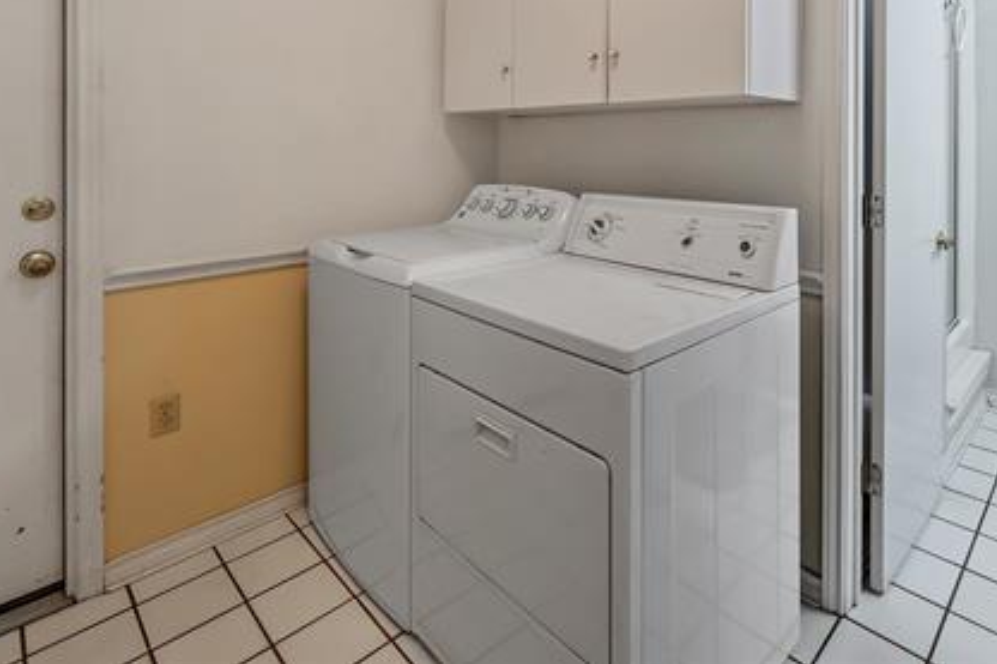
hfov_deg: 82.4
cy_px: 156
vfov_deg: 58.3
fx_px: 554
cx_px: 623
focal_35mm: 20
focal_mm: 13
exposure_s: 1/13
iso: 800
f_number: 8
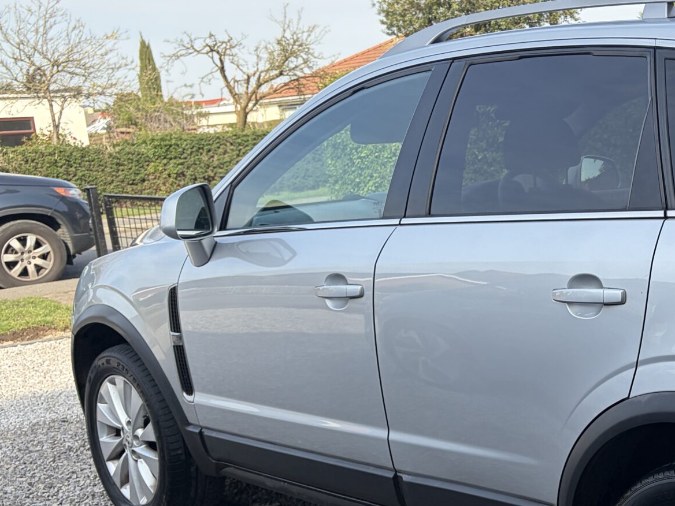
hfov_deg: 31.5
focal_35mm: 57
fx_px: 1111
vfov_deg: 25.5
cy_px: 330
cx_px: 658
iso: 50
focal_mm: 5.96
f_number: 1.6
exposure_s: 1/1451
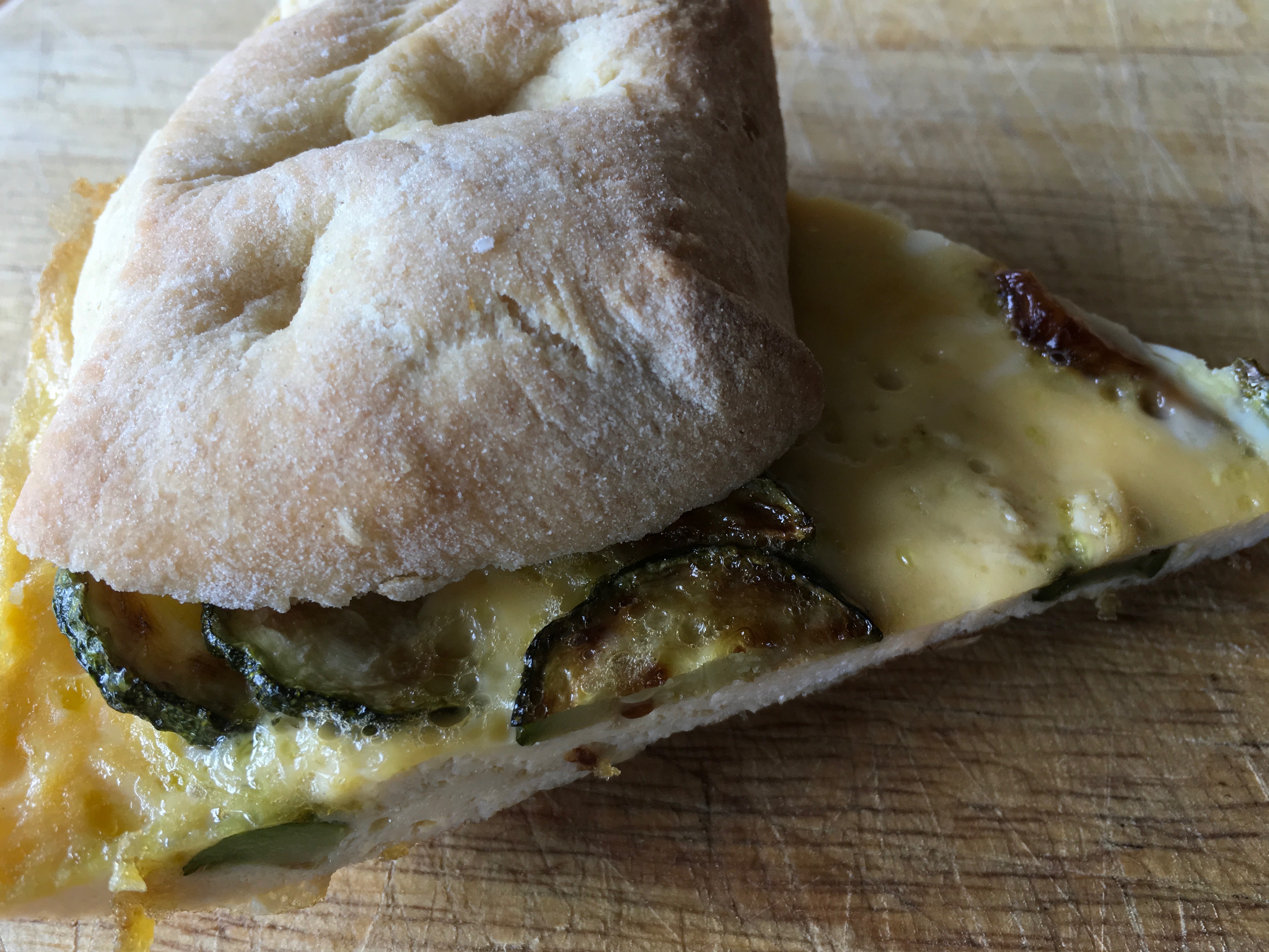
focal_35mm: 30
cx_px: 630
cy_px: 483
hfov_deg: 60.0
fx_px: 1100
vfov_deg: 46.8
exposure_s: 1/100
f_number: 2.2
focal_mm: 4.15
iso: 32
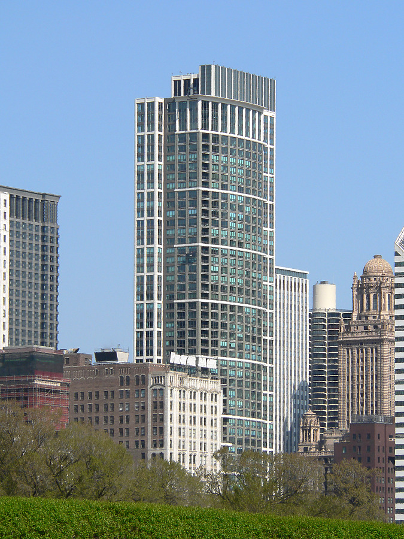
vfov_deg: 8.3
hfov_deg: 6.2
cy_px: 270
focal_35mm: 238
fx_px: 3704
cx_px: 202
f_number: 5.6
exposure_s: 1/500
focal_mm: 39.6
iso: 80
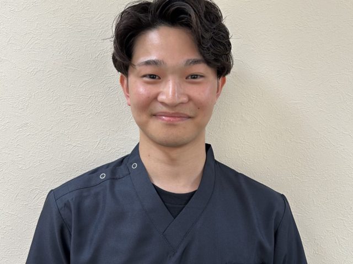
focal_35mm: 26
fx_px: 265
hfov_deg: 67.3
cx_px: 176
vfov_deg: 53.1
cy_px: 132
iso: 125
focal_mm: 5.7
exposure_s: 1/60
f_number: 1.5
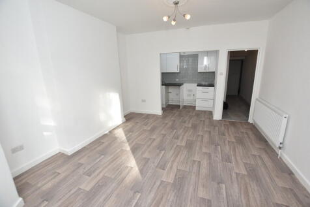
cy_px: 104
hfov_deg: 100.4
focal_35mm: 15
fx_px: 129
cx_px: 155
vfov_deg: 77.3
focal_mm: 10
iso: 140
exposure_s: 1/200
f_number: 5
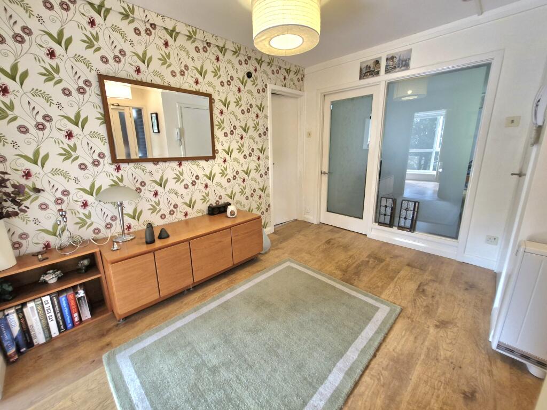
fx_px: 205
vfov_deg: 89.9
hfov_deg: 106.2
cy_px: 205
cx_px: 274
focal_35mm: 13
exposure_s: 1/50
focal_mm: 1.74
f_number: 2.2
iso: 125
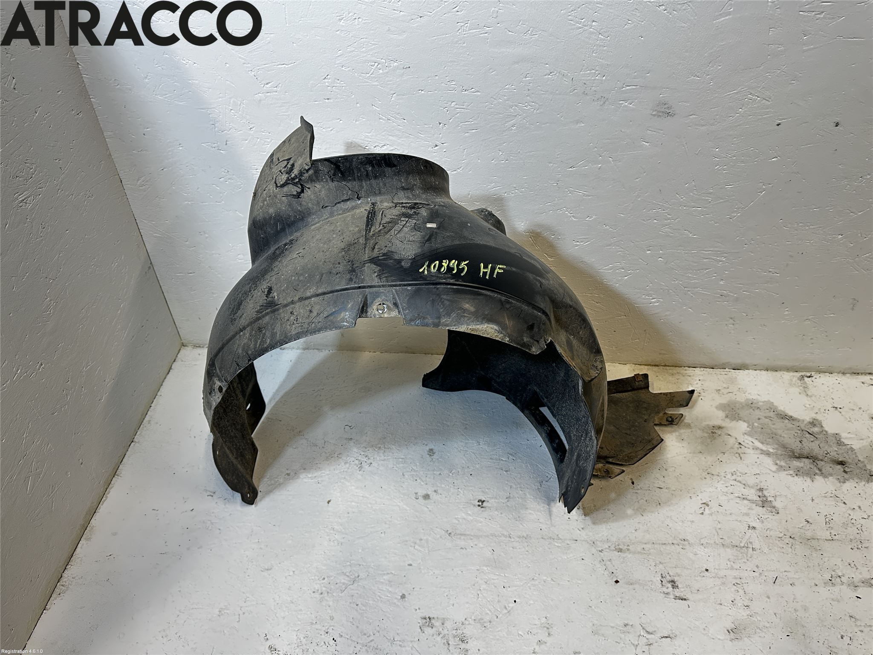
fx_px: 605
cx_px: 436
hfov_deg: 71.6
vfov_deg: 56.8
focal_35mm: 24
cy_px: 328
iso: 200
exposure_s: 1/50
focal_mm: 6.86
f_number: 1.78
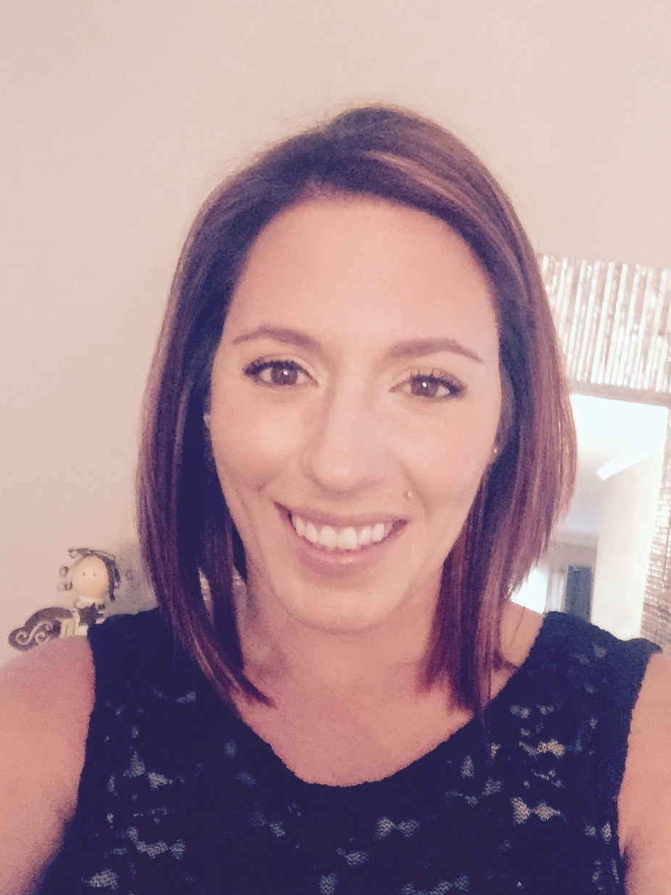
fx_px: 827
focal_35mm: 32
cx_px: 330
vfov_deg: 56.8
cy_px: 448
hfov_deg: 44.2
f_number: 2.2
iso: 500
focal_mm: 2.65
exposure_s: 1/15
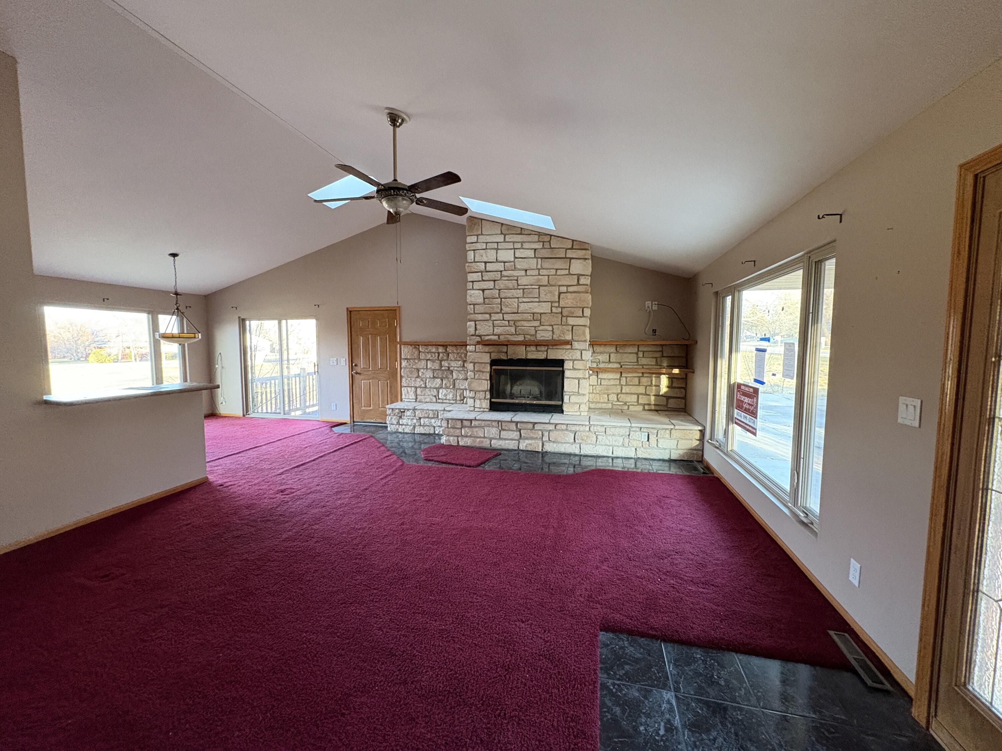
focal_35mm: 14
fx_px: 405
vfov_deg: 85.7
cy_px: 376
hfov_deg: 102.1
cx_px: 501
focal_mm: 2.22
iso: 640
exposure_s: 1/60
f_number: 2.2
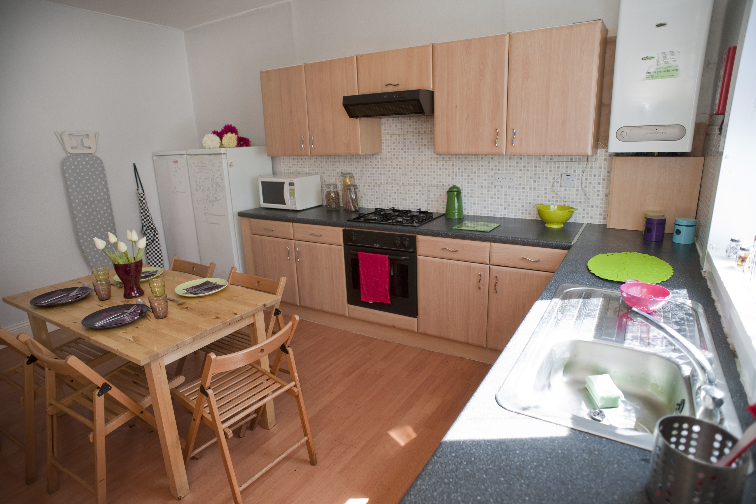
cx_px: 378
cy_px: 252
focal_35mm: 20
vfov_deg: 61.9
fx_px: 420
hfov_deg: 84.0
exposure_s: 1/80
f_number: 4
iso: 200
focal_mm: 20
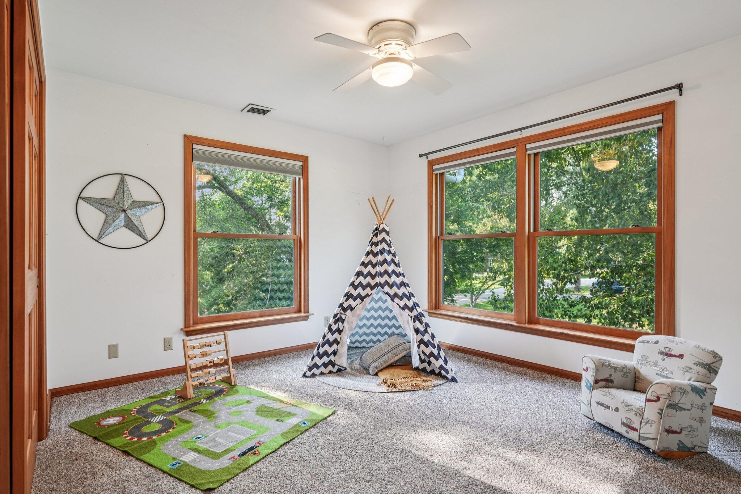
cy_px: 247
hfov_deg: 88.4
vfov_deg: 65.9
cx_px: 370
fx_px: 381
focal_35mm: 18
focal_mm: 18.5
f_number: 7.1
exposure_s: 1/10
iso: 320
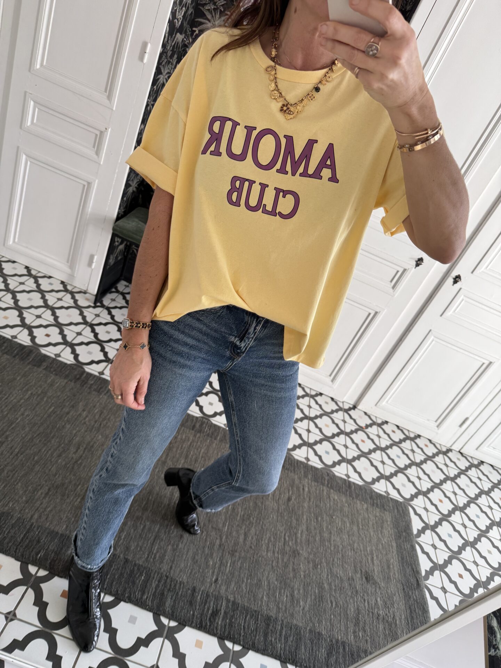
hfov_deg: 56.8
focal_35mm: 24
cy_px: 334
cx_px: 250
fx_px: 463
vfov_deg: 71.6
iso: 160
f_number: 1.78
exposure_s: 1/121
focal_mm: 6.76
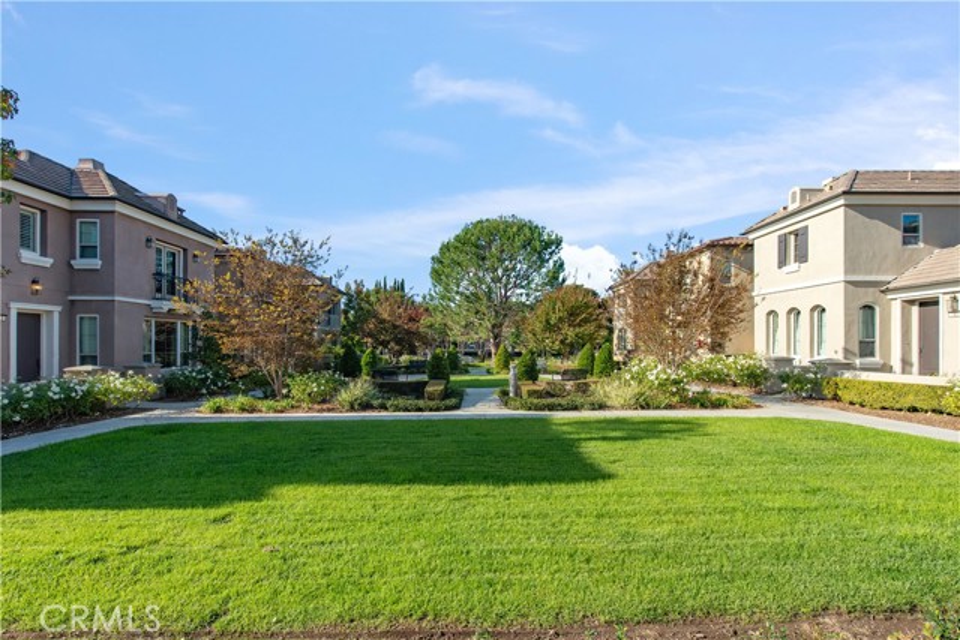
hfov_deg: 96.7
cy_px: 320
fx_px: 427
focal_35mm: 16
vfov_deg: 73.8
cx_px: 480
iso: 200
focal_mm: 16
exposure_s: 1/320
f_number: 9
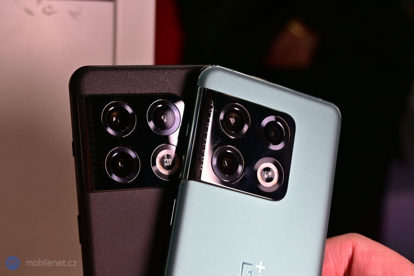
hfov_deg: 28.1
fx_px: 828
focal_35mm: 72
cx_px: 207
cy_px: 138
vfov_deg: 18.9
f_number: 6
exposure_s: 1/125
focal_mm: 48
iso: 250
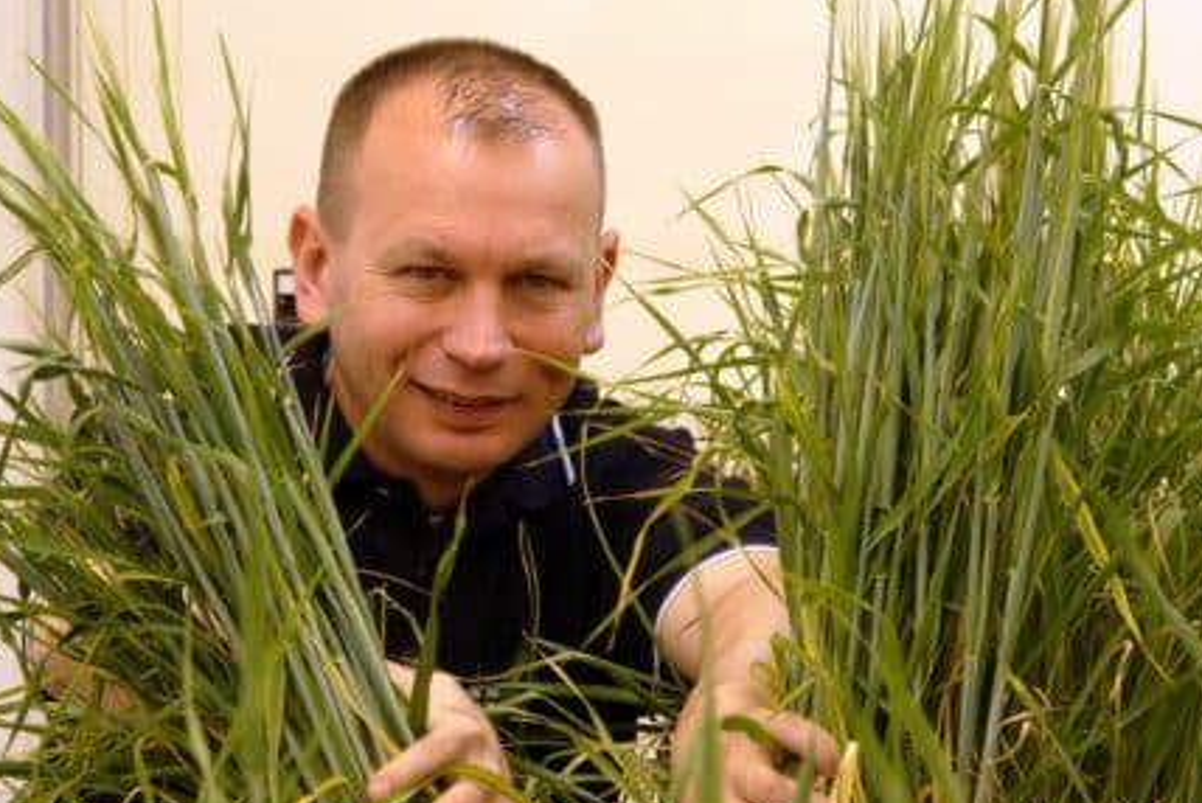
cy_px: 393
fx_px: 4978
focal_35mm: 149
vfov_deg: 9.2
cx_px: 521
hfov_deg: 13.8
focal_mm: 74
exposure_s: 1/60
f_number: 9.5
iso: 100
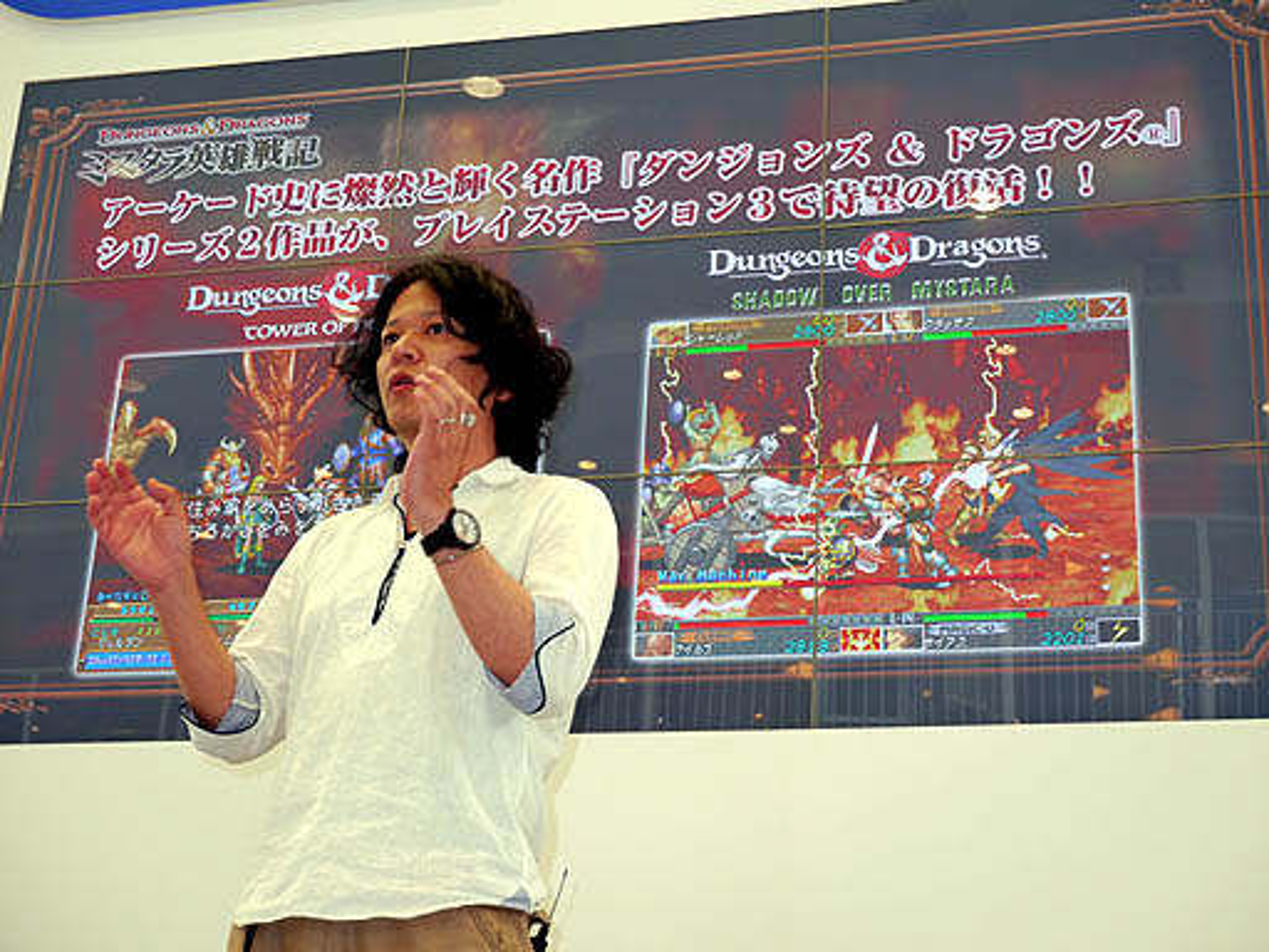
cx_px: 634
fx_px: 2346
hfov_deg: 30.3
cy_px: 476
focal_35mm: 64
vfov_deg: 22.9
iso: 160
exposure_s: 1/30
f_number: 5.5
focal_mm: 32
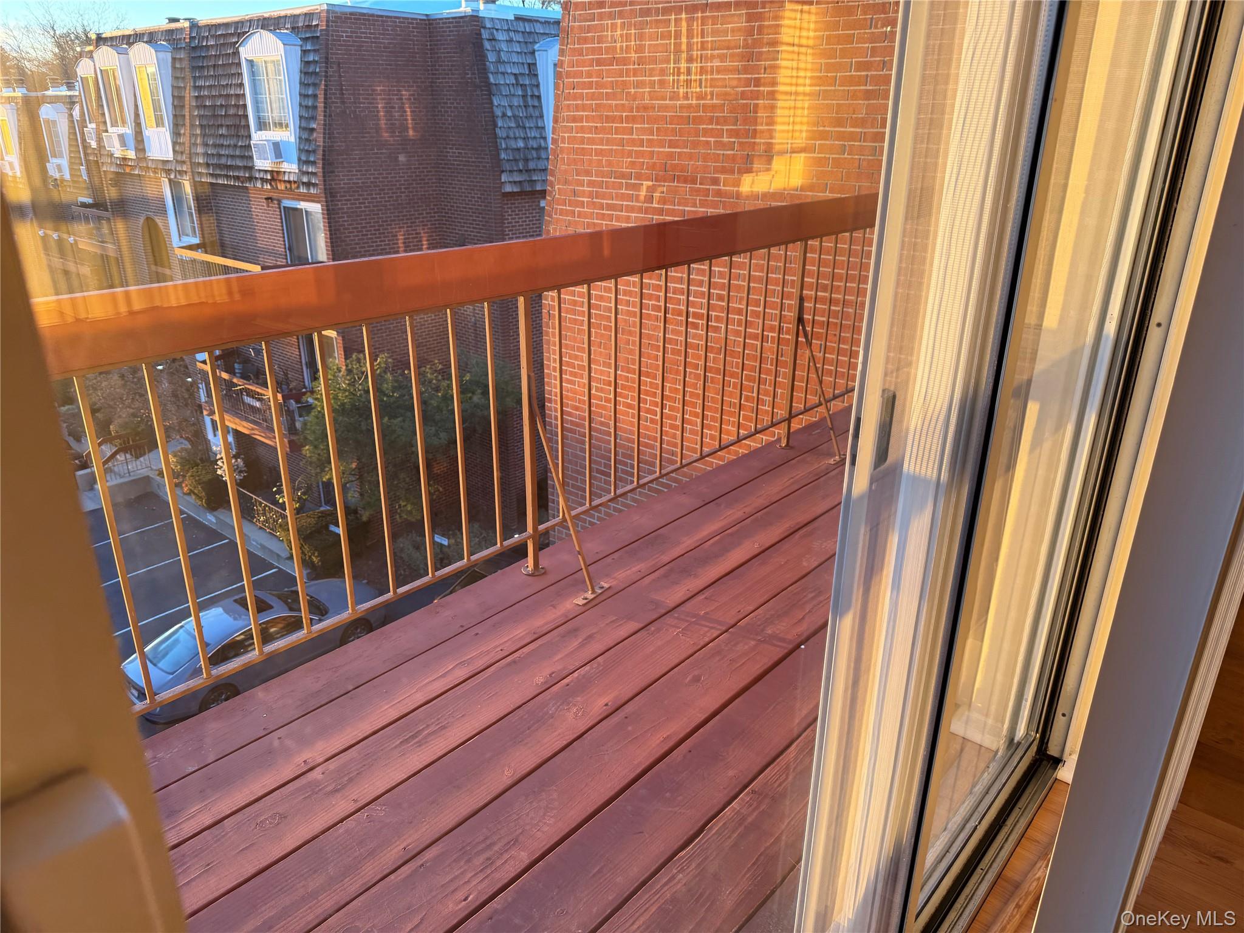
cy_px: 466
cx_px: 622
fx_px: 862
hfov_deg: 71.6
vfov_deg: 56.8
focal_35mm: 24
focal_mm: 6.76
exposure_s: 1/121
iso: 64
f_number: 1.78
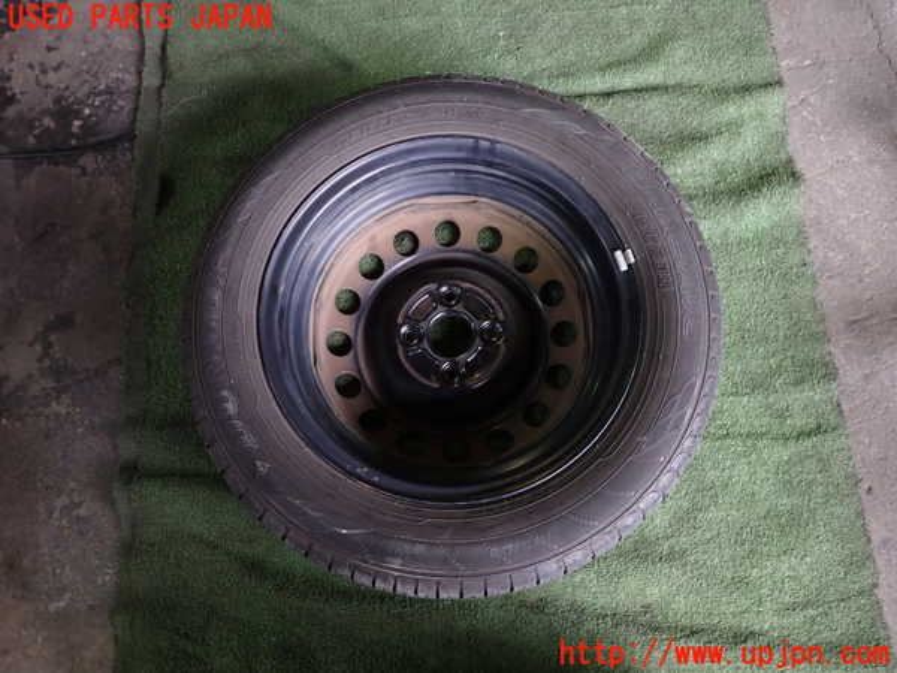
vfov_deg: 54.9
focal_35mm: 25
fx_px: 648
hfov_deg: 69.4
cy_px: 336
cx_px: 448
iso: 200
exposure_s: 1/40
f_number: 2
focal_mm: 4.5
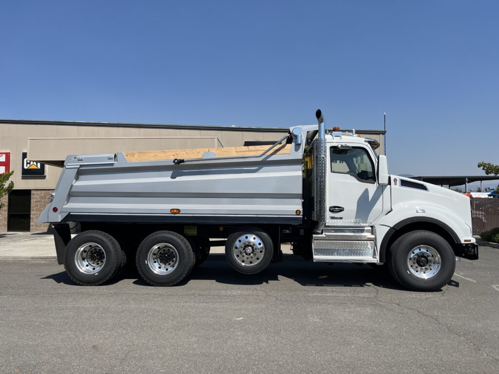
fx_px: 375
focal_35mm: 26
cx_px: 250
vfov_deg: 53.1
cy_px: 187
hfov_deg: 67.3
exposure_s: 1/4854
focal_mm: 5.1
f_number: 1.6
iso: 50
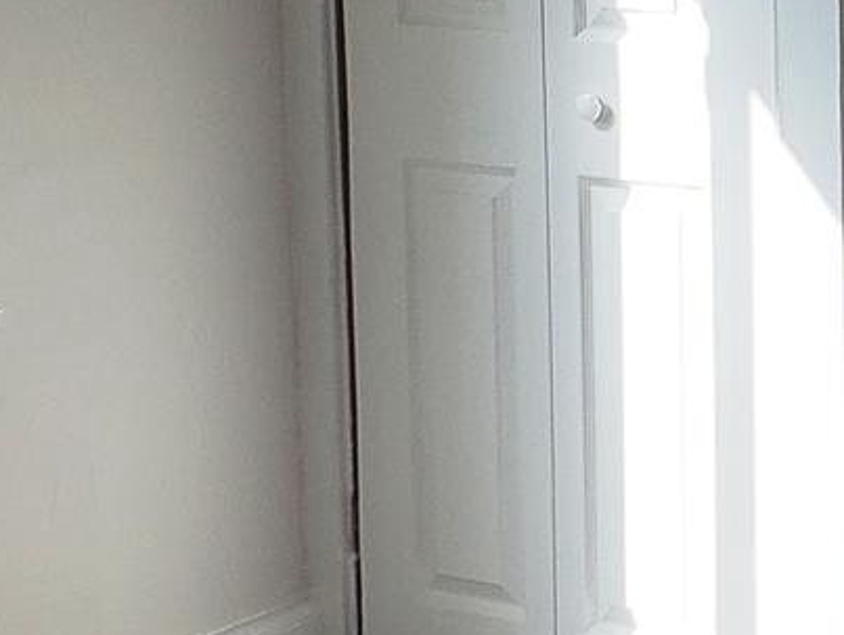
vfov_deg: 11.2
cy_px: 111
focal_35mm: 132
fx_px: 3221
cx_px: 1062
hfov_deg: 14.4
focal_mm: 4.3
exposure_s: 1/506
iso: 50
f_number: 2.4
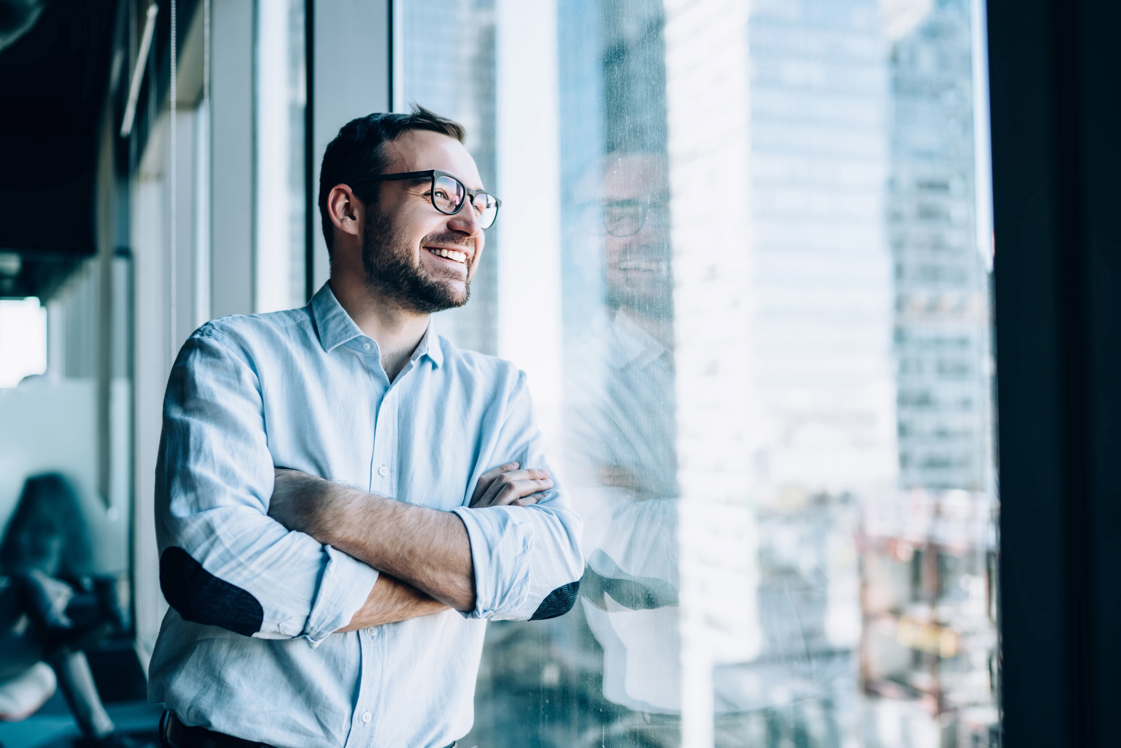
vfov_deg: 37.9
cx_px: 560
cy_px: 374
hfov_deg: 54.4
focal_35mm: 35
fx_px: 1090
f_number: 1.7
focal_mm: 35
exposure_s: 1/500
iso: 400
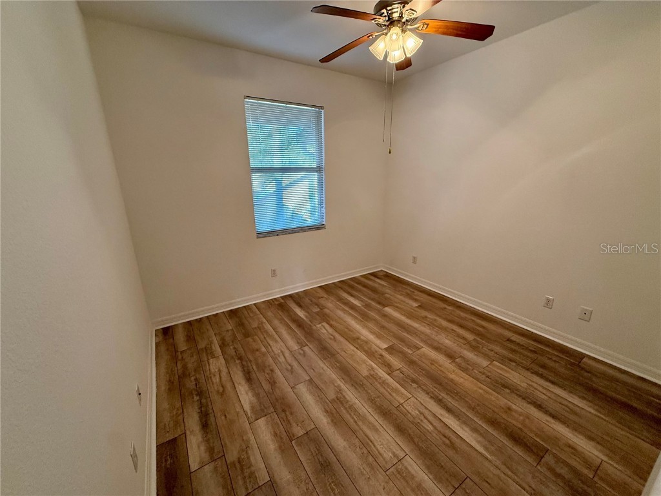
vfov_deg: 85.7
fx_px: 267
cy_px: 248
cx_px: 330
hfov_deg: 102.1
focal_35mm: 14
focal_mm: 2.22
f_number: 2.2
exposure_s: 1/120
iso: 320
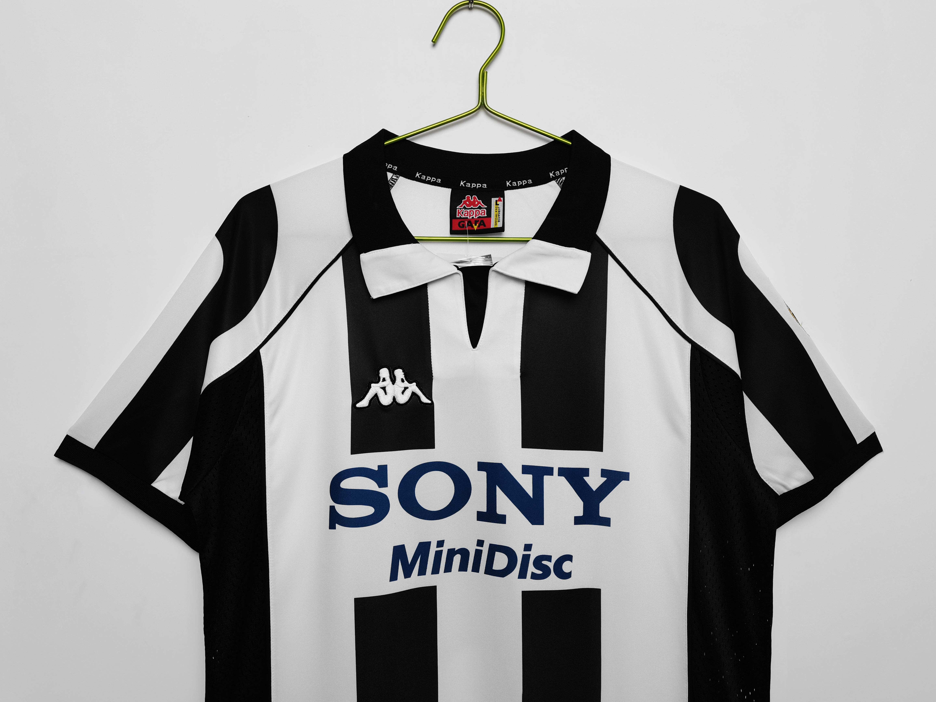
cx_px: 468
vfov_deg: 53.1
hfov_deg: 67.3
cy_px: 351
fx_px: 703
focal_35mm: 26
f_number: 1.8
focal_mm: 5.58
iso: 64
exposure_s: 1/100
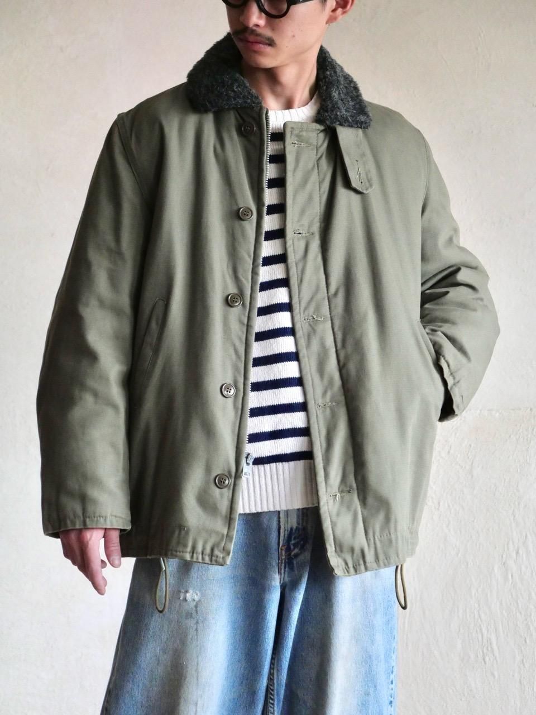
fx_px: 2065
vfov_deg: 19.6
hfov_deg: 14.8
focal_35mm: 100
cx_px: 268
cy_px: 358
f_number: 3.9
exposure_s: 1/100
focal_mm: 50
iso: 3200
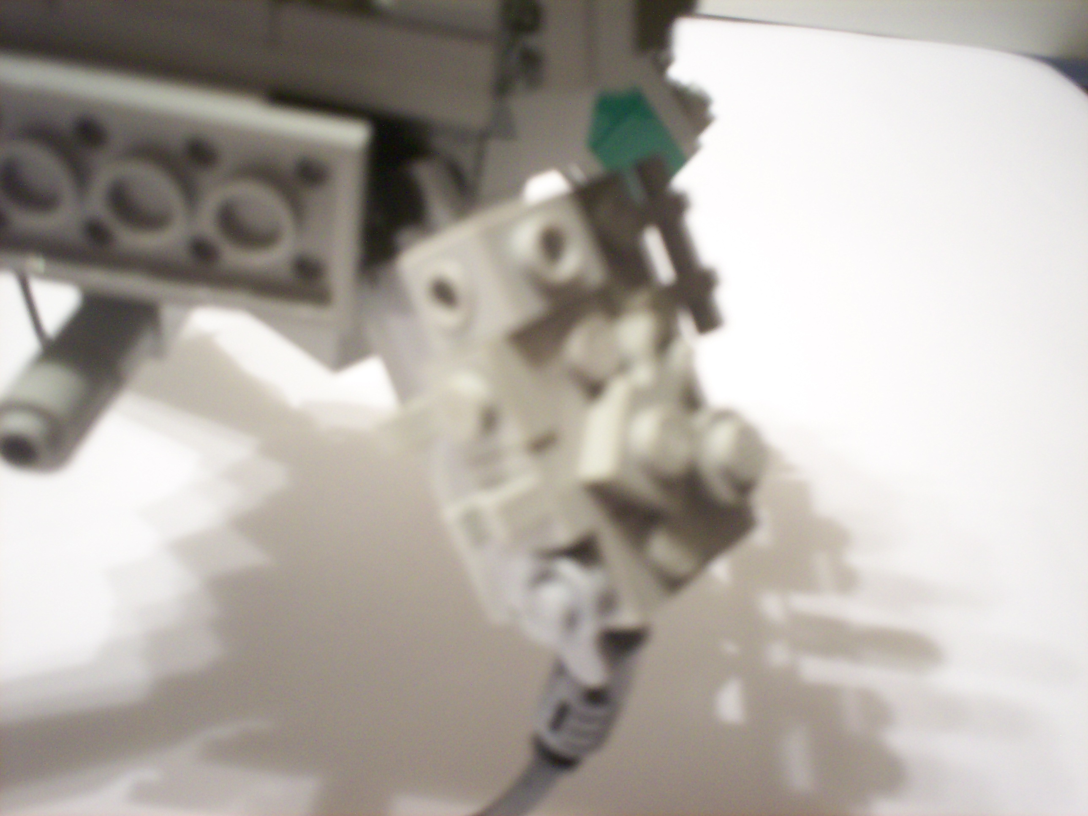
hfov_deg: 51.4
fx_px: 1131
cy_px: 408
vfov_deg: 39.7
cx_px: 544
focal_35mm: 36
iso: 200
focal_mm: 6
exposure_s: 1/2
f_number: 4.5
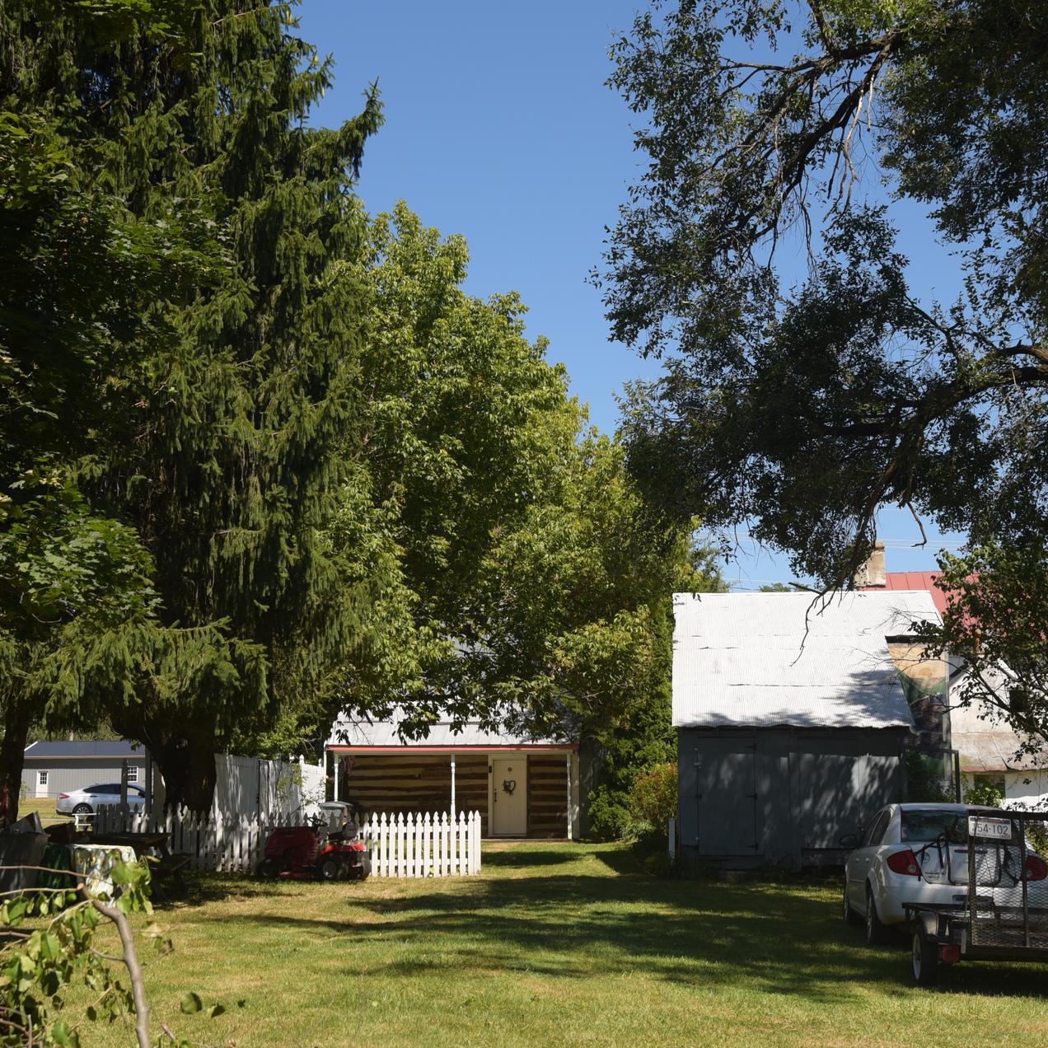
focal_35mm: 52
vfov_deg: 32.8
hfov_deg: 32.8
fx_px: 1781
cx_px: 567
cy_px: 523
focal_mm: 38
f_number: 8
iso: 125
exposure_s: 1/200
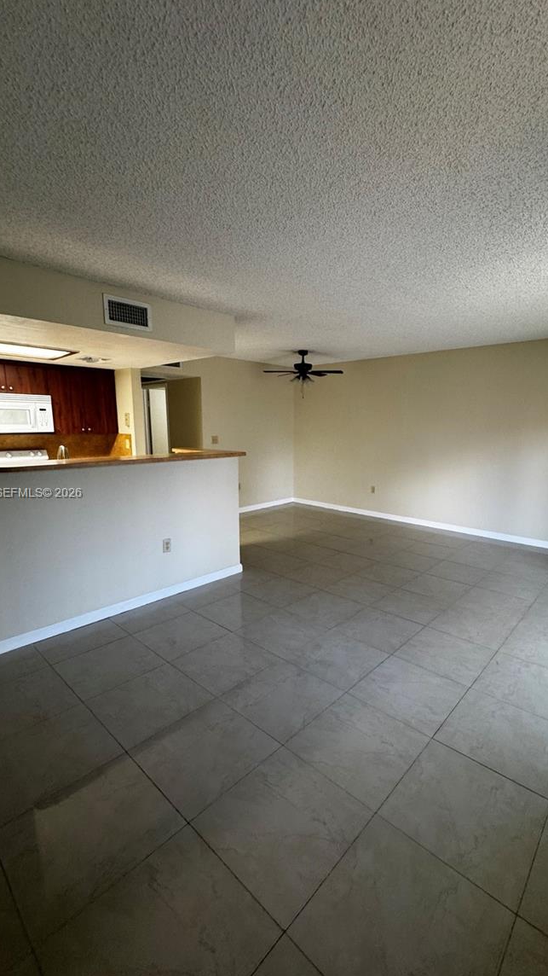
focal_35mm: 16
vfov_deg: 99.4
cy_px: 494
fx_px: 414
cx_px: 308
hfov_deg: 66.8
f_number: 2.2
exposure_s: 1/60
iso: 200
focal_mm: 2.22
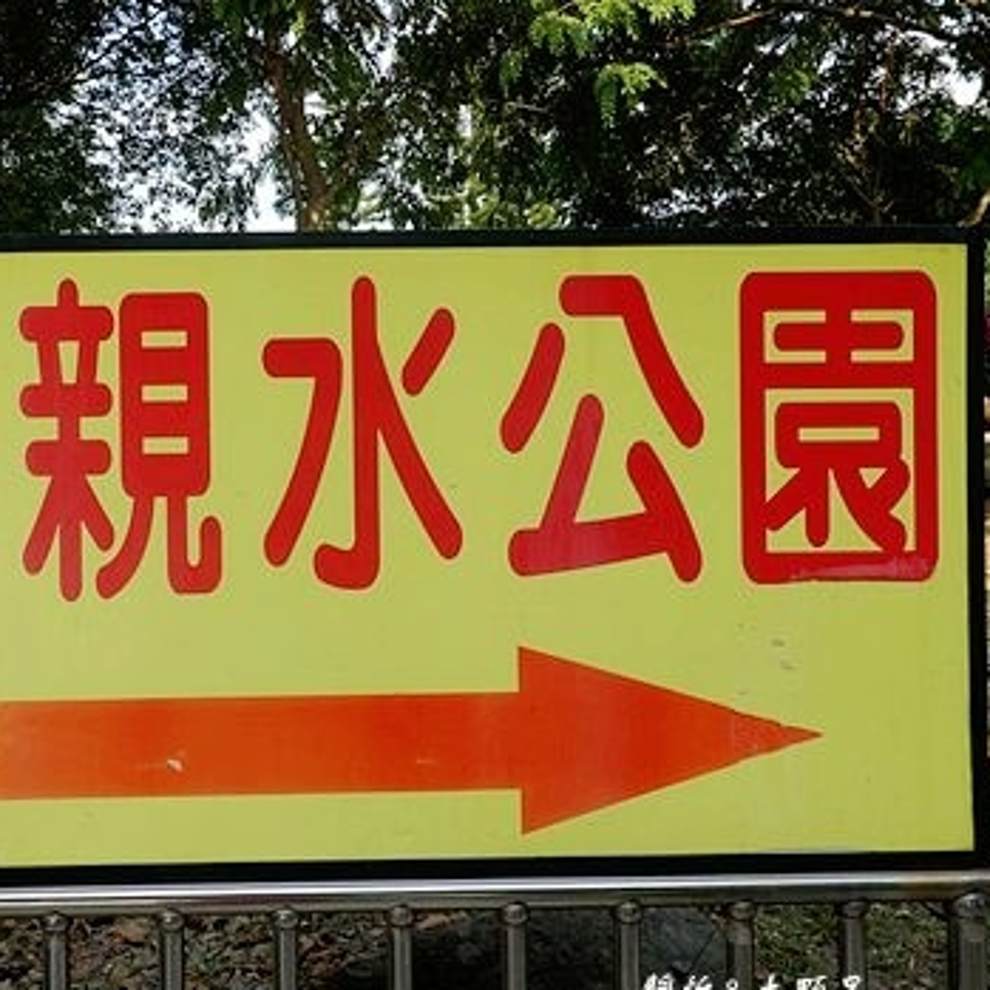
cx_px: 272
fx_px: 1230
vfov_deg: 43.9
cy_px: 512
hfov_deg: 42.8
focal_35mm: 38
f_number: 4
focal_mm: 9
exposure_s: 1/250
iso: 125
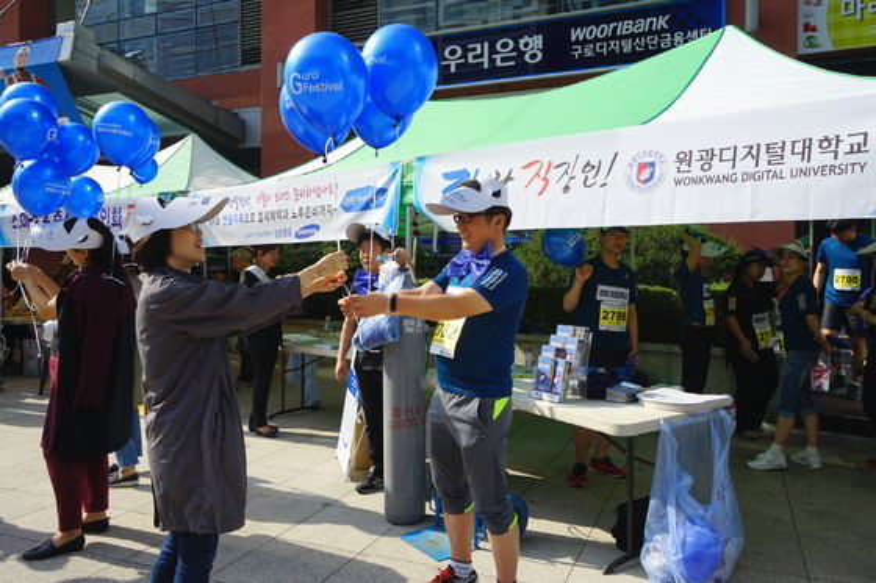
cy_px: 292
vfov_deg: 49.5
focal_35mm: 26
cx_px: 438
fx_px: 632
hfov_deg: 69.4
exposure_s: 1/125
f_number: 11
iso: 100
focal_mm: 26
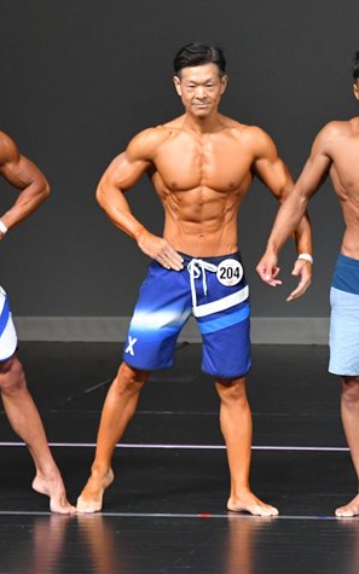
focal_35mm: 499
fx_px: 7809
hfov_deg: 2.6
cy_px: 284
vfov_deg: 4.2
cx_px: 283
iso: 5000
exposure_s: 1/400
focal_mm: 200
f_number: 5.6
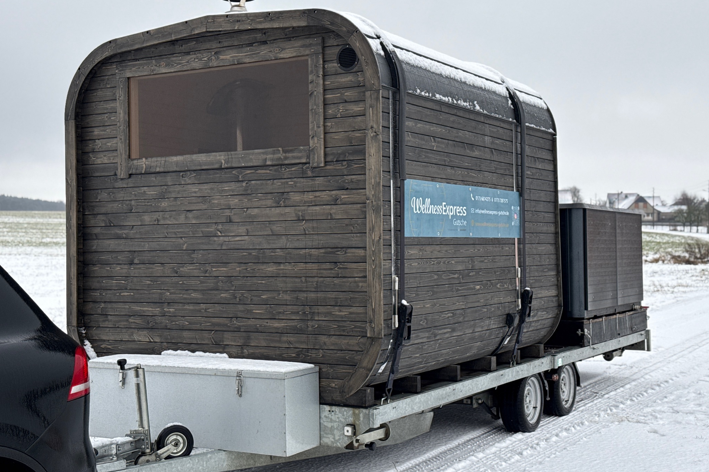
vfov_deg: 27.0
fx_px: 985
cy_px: 226
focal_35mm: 50
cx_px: 354
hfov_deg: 39.6
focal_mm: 6.76
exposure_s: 1/227
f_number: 1.78
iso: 100
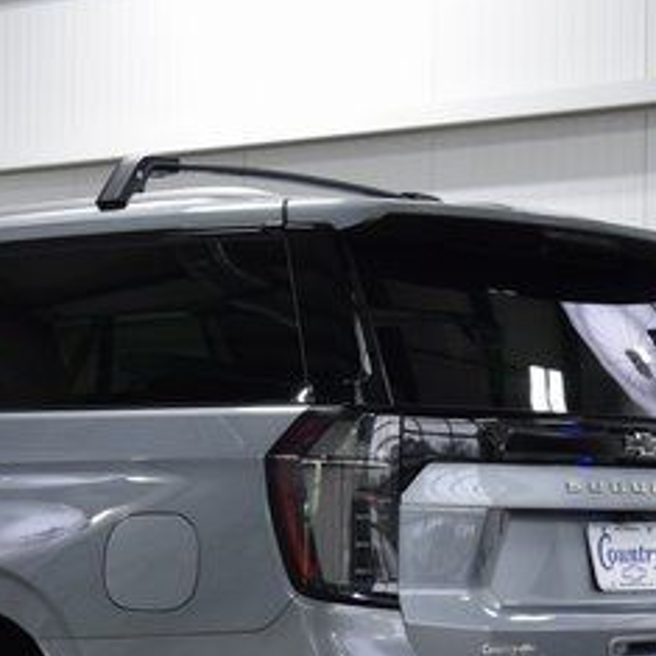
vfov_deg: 14.6
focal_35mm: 118
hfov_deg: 14.6
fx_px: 2530
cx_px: 20
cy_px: 565
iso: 1600
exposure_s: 1/60
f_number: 6.3
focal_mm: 34
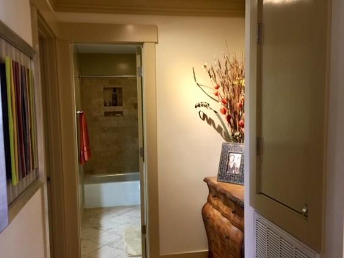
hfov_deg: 55.3
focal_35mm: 33
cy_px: 146
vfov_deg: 42.9
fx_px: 328
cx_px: 166
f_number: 2.2
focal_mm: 4.15
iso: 80
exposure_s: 1/15
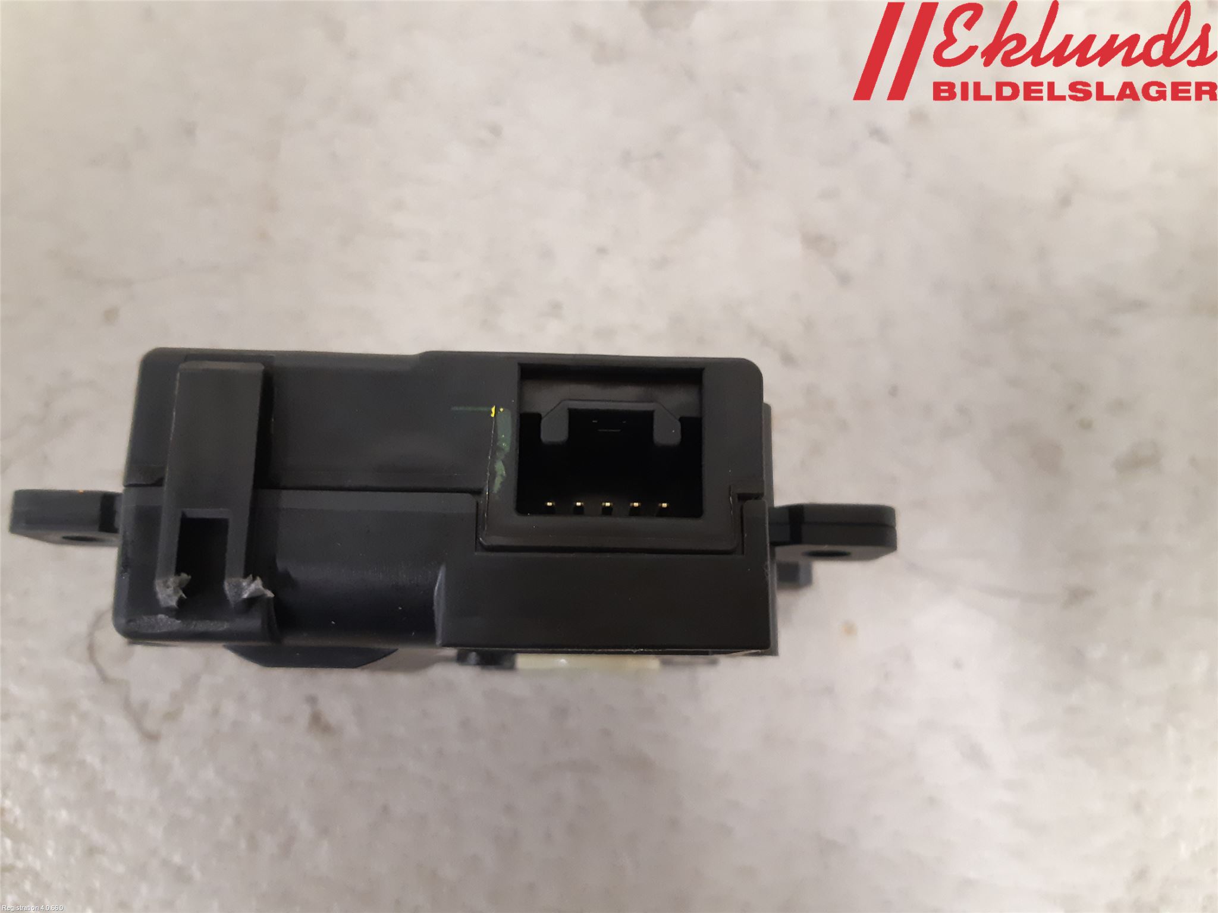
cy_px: 456
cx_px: 609
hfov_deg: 67.3
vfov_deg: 53.1
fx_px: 915
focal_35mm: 26
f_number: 1.7
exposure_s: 1/25
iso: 320
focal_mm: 3.93
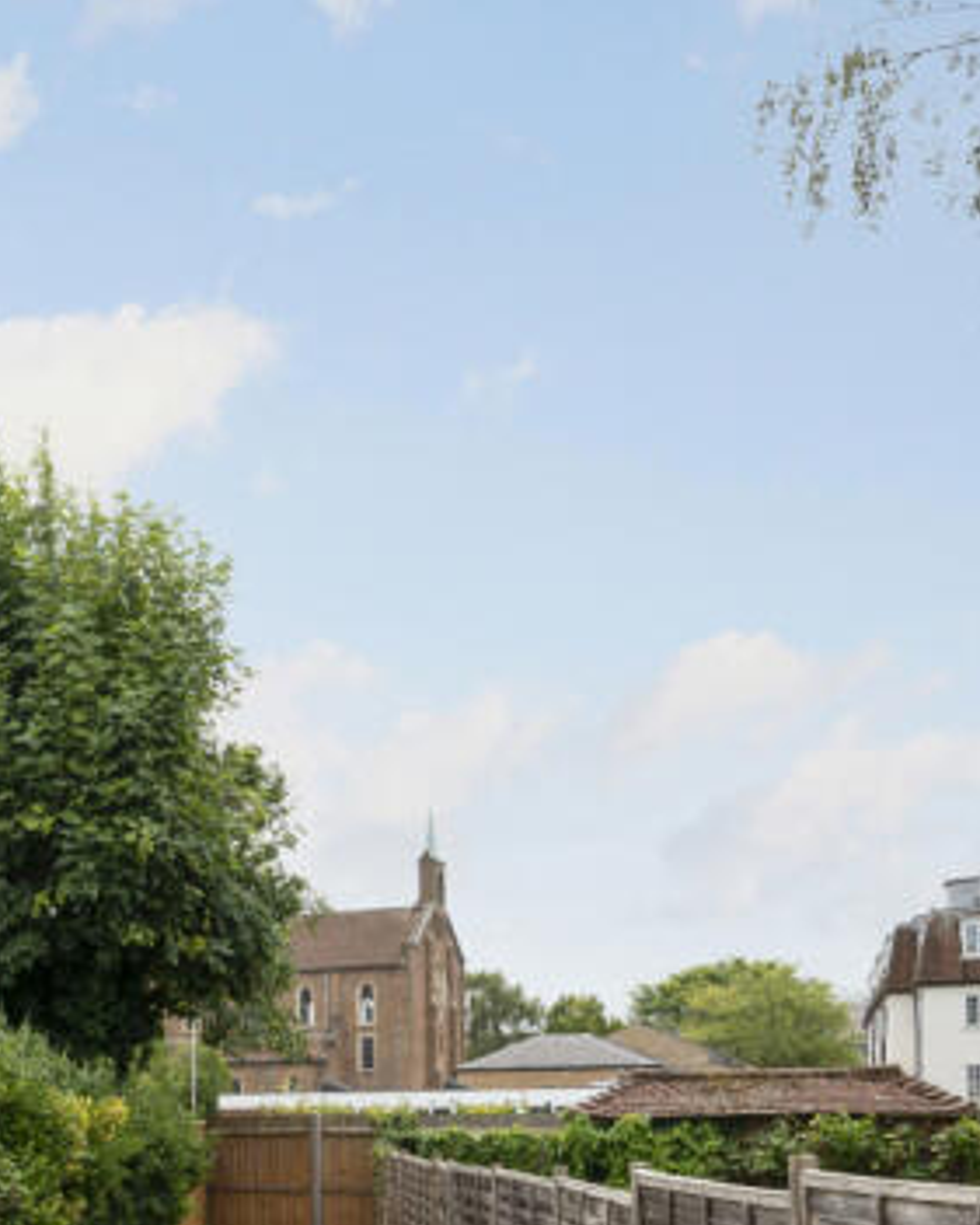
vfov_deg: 40.9
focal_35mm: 41
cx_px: -241
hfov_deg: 30.2
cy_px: 1129
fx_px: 1486
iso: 200
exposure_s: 1/250
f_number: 8
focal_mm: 15
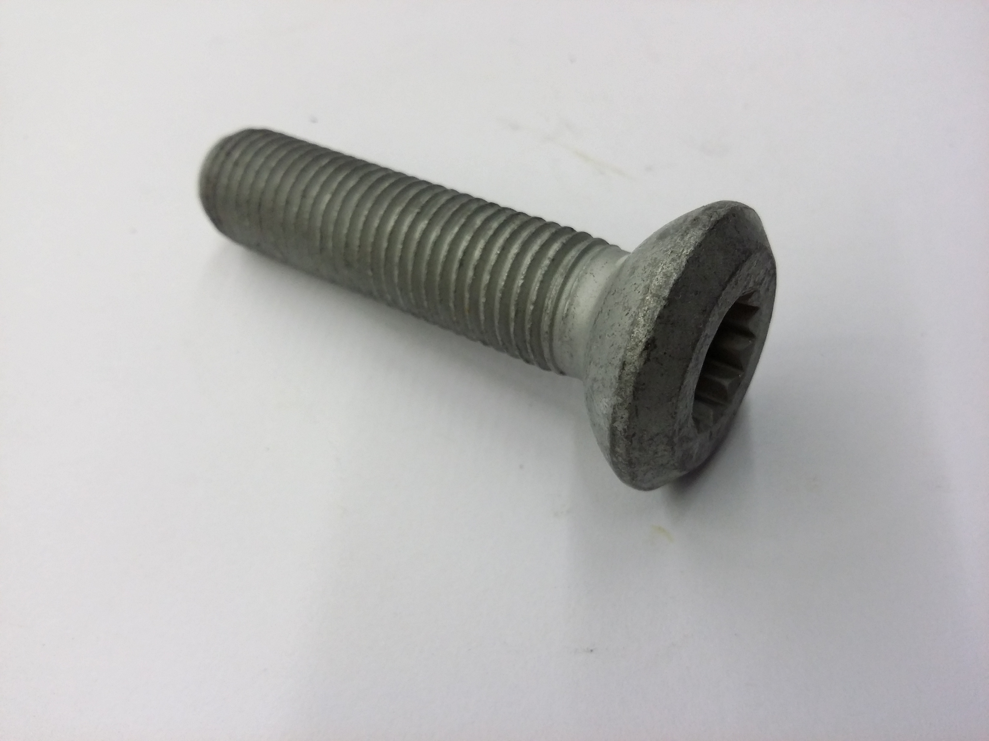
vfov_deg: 44.2
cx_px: 494
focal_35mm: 32
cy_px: 370
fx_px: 914
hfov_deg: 56.8
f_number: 2.4
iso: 125
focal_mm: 3.4
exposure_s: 1/30
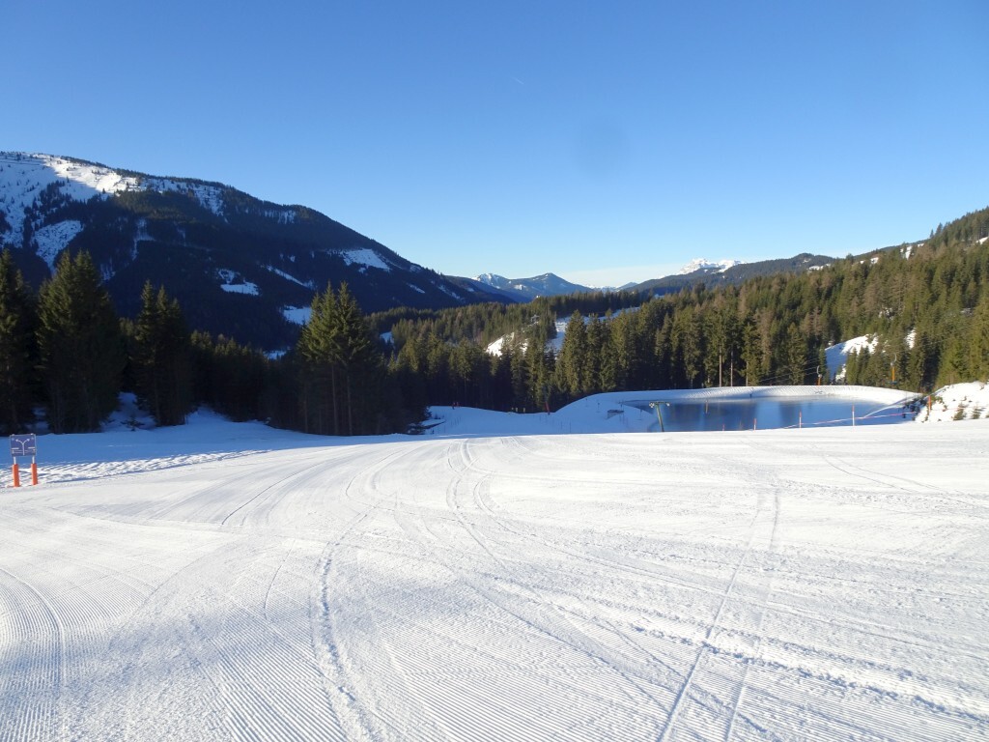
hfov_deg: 71.6
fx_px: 686
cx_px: 494
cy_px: 371
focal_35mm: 24
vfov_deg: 56.8
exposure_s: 1/640
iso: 80
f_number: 3.5
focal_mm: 4.1
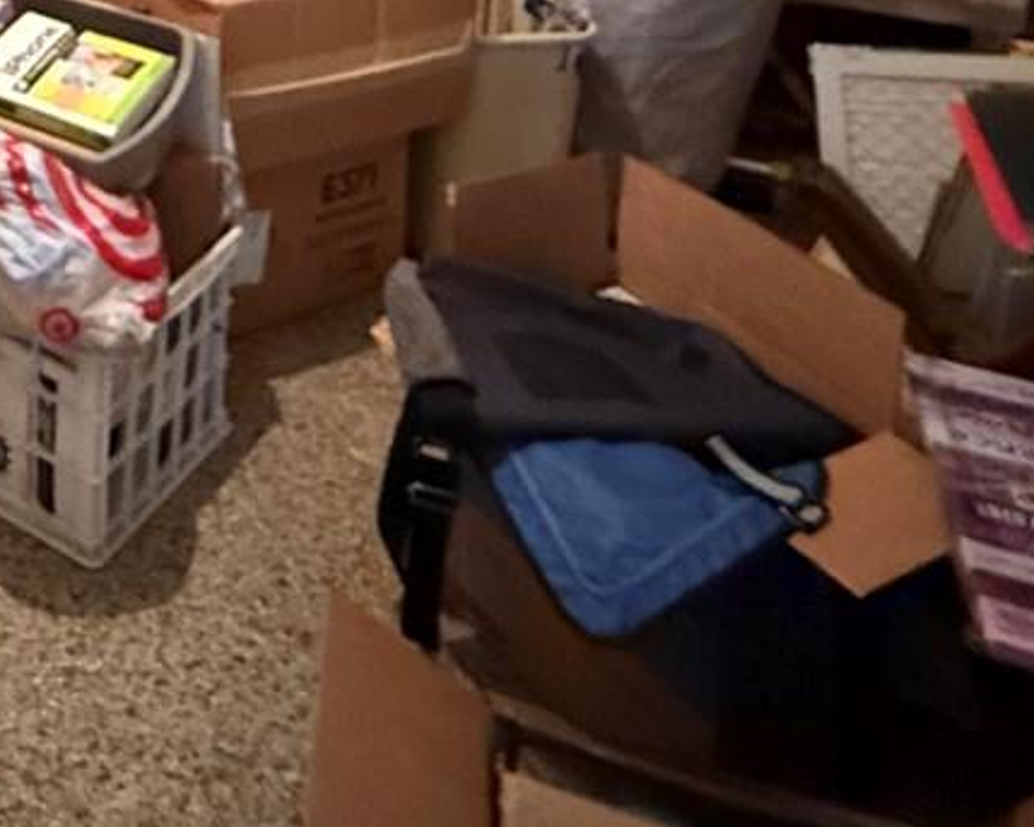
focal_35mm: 51
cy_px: -523
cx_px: -186
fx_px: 1560
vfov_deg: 22.3
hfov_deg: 31.2
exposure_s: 1/30
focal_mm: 2.22
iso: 1600
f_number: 2.2
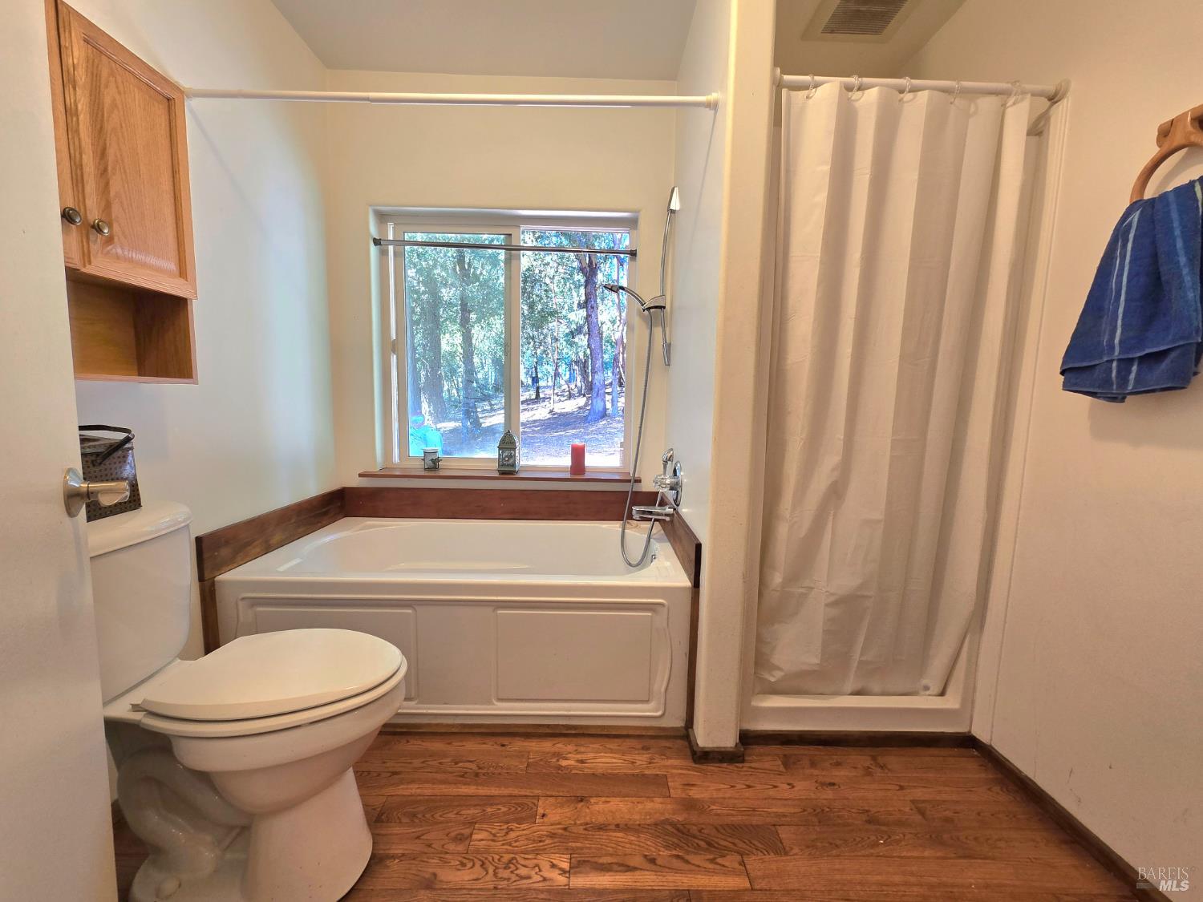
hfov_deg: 106.2
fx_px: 452
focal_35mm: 13
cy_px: 451
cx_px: 602
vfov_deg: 89.9
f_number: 2.2
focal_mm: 2.2
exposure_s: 1/60.2
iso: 125
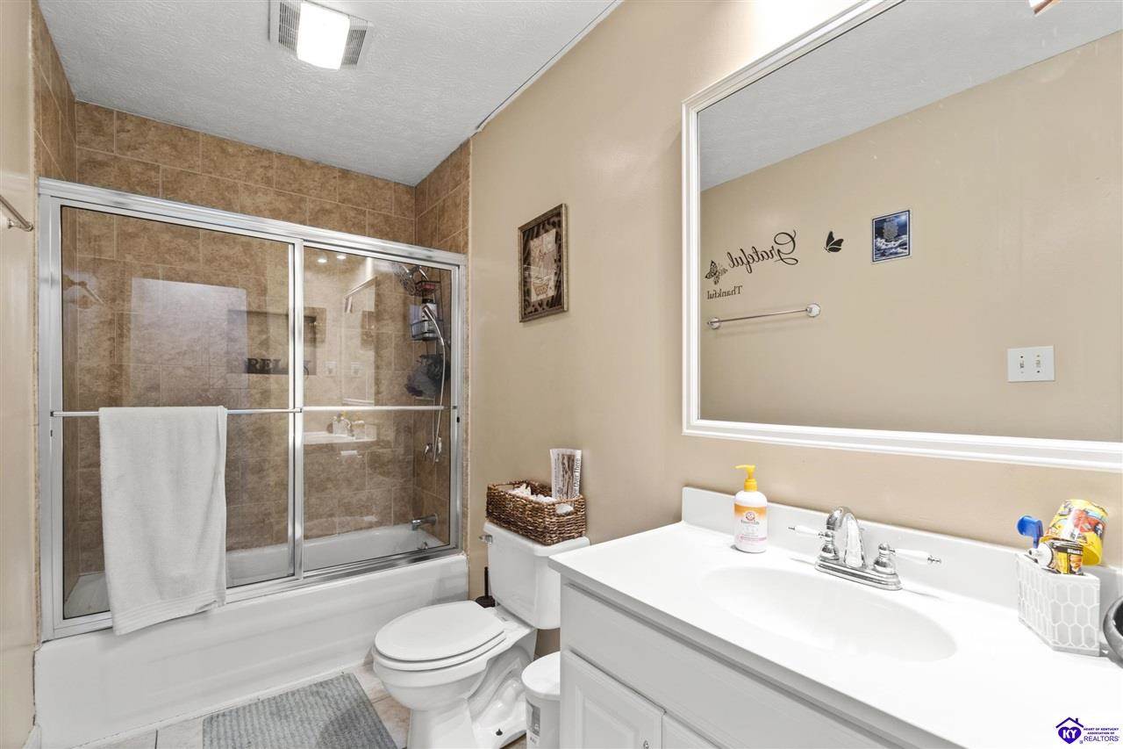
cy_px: 374
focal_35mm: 15
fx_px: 468
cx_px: 562
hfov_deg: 100.4
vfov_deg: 77.3
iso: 400
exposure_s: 1/6
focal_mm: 10
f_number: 8
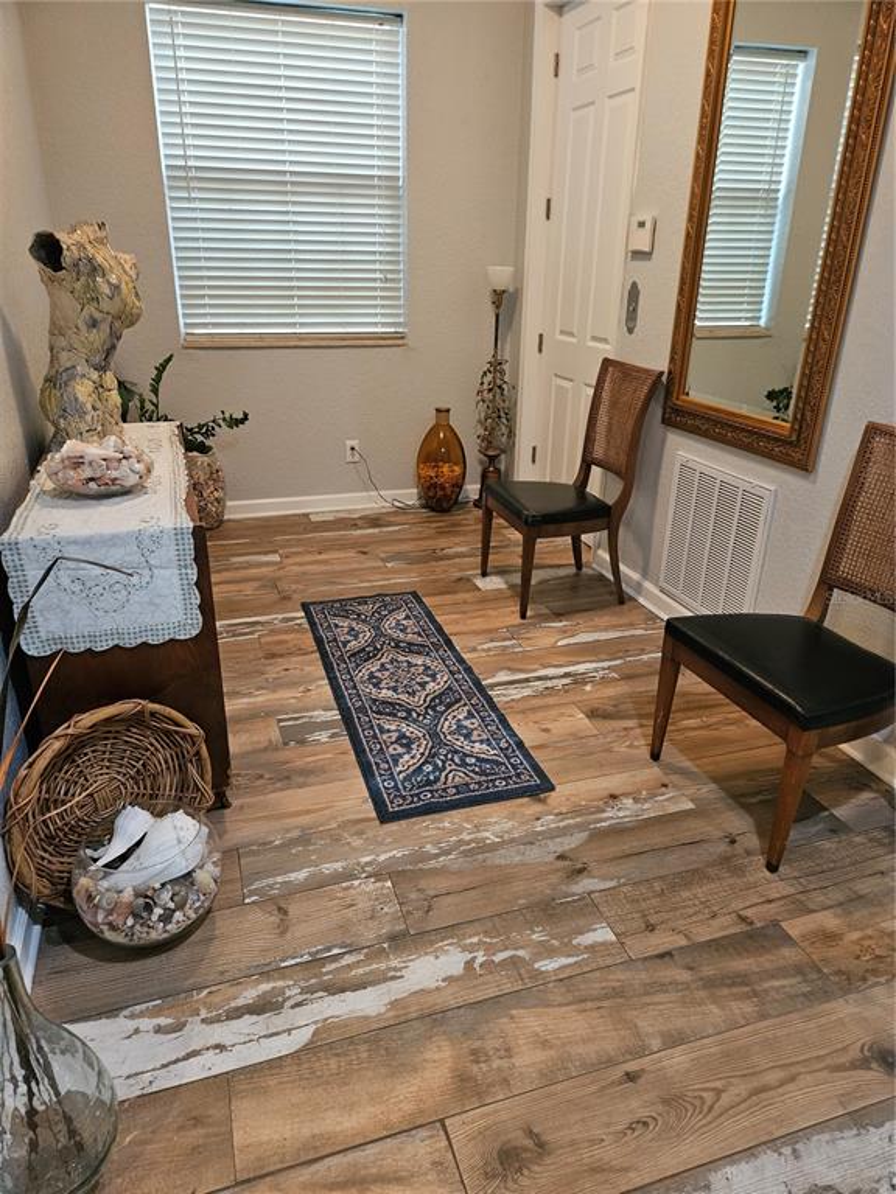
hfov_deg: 58.9
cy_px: 597
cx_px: 448
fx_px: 794
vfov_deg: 73.9
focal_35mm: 23
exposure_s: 1/24
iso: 500
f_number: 1.8
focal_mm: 5.4
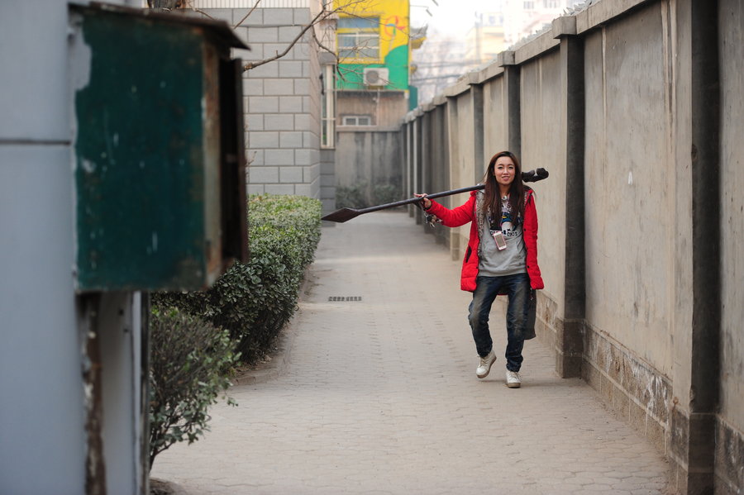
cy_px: 248
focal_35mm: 70
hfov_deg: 28.9
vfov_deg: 19.4
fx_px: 1446
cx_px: 372
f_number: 2.8
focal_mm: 70
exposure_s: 1/800
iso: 800
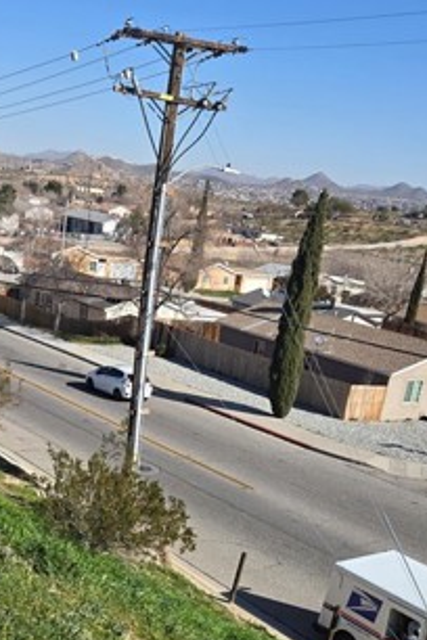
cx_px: 103
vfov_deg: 37.8
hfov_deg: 26.6
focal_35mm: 50
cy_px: 531
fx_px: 890
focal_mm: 5.4
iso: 25
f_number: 1.8
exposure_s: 1/1910
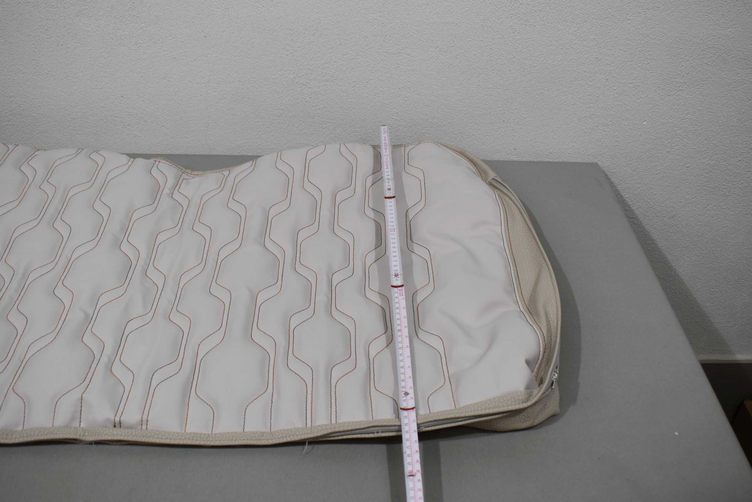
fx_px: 783
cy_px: 251
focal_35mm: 38
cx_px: 376
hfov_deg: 51.3
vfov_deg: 35.5
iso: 320
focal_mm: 25
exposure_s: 1/125
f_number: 5.6
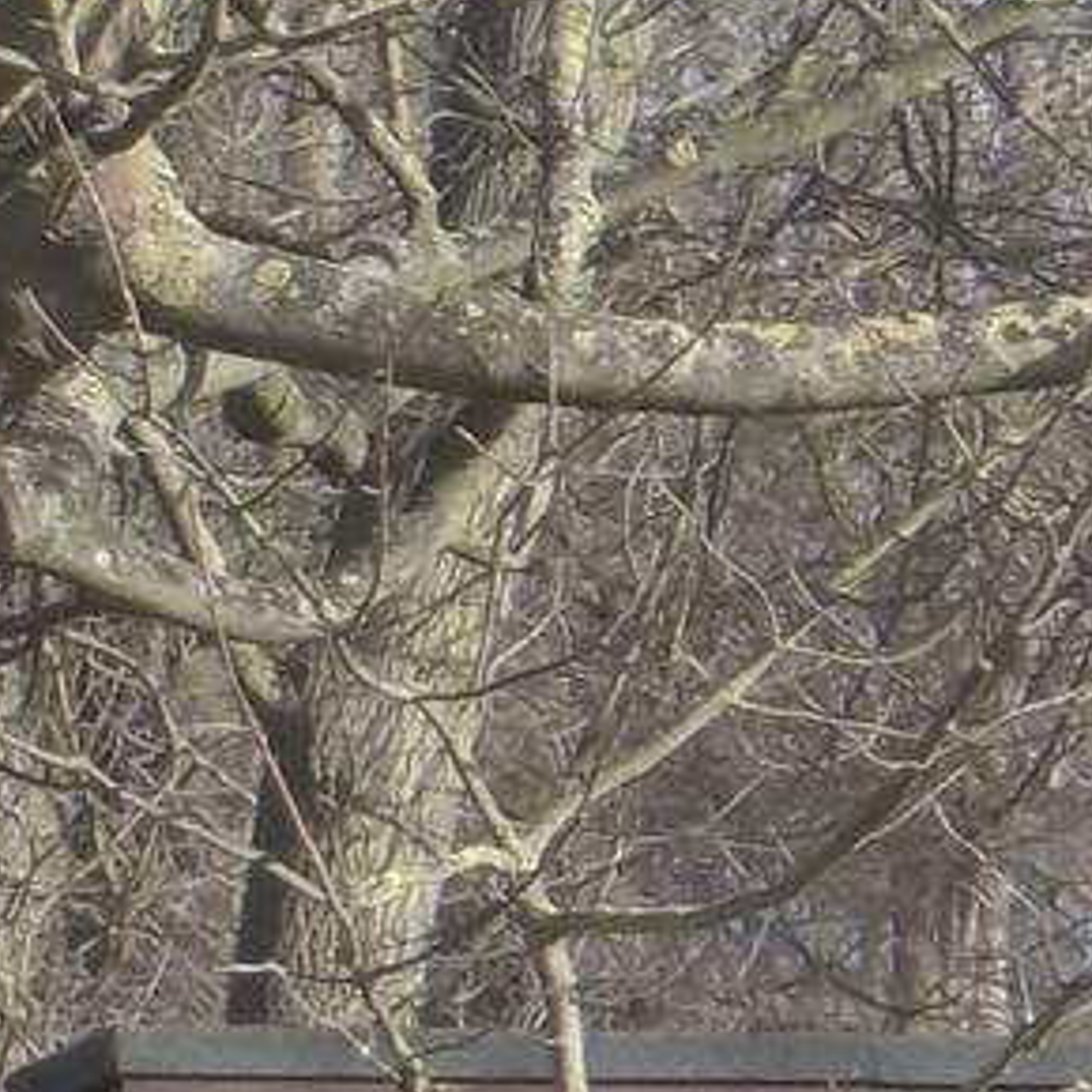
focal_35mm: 571
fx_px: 20379
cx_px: 2722
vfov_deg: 3.1
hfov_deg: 3.0
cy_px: 1363
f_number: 5.1
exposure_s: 1/250
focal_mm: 21
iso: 80
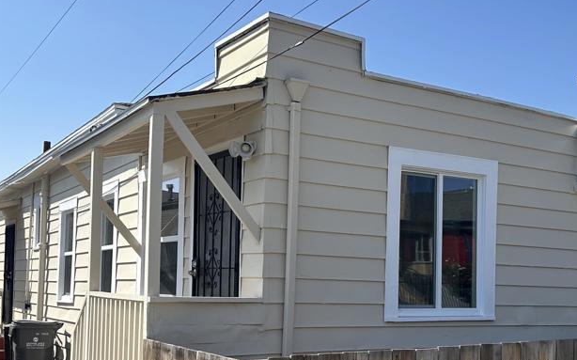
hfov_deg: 43.5
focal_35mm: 46
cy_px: 261
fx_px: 723
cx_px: 310
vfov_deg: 27.6
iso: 50
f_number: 1.5
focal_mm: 5.7
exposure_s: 1/4630
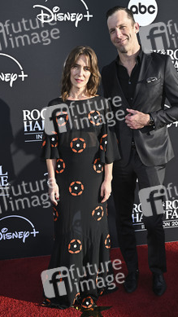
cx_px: 106
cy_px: 156
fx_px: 352
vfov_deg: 48.3
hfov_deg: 28.3
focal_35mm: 42
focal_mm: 39
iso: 250
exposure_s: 1/320
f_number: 8
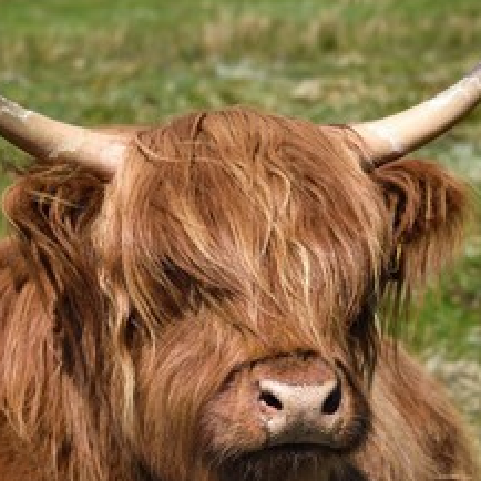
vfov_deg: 8.2
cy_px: 284
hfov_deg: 8.2
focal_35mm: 214
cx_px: 175
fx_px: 3364
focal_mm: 130
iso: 200
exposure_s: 1/320
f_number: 10
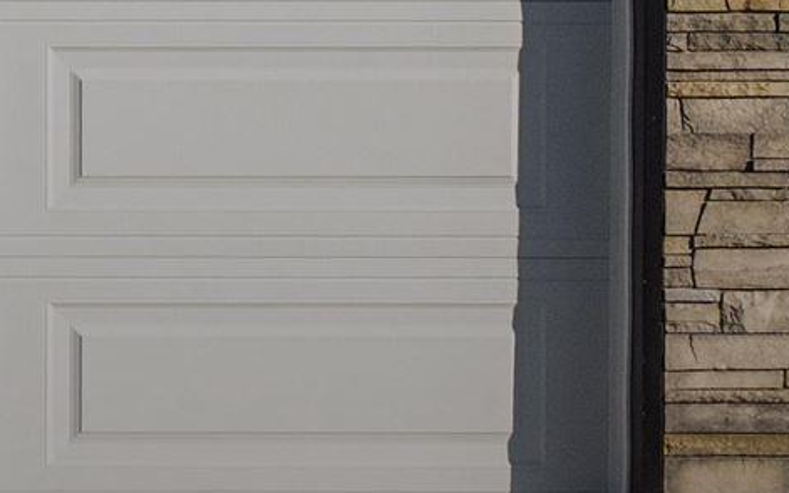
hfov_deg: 9.9
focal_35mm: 206
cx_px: -379
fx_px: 4428
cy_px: -833
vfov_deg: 6.0
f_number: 9
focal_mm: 31
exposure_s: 1/1600
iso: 400
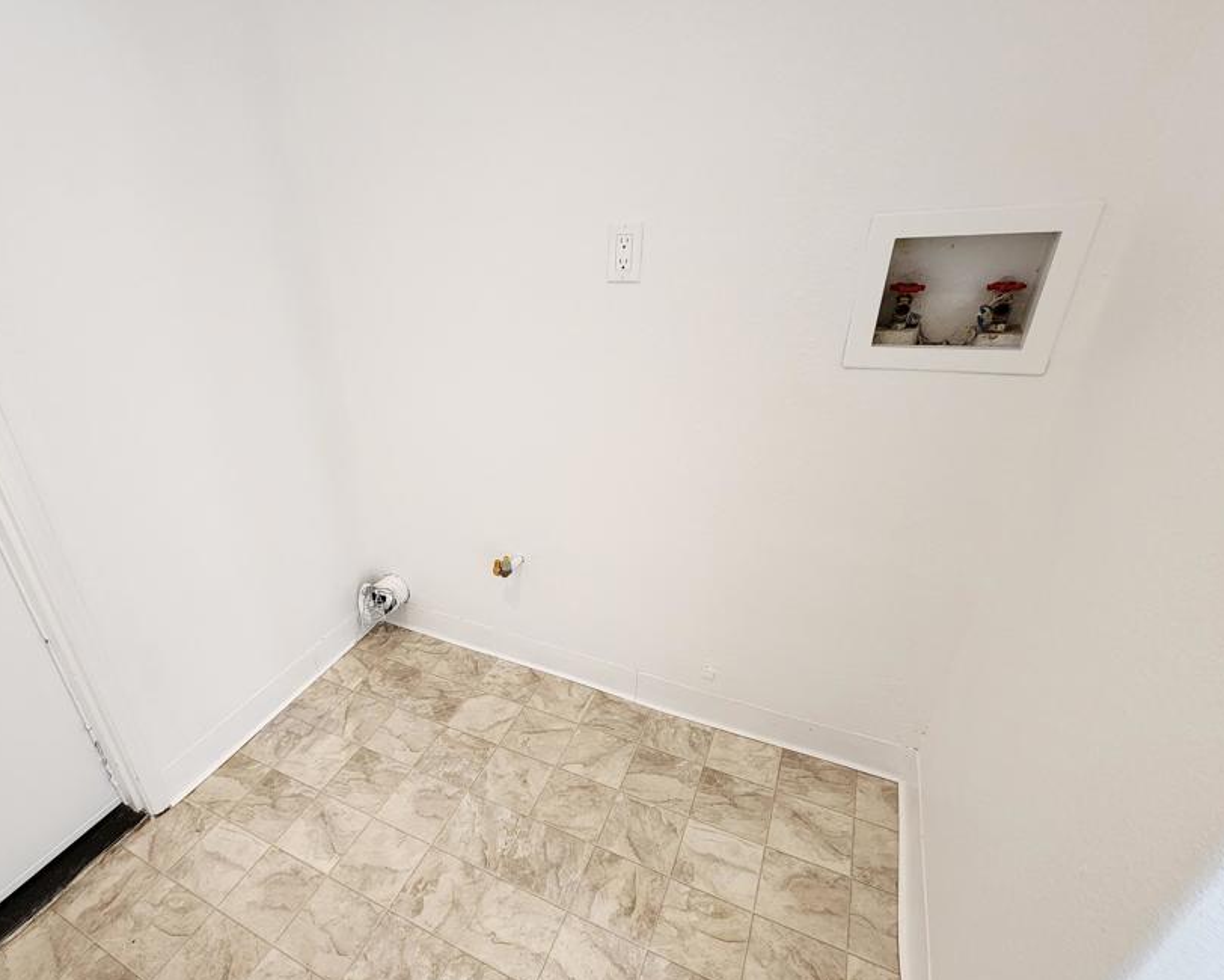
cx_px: 472
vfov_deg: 80.0
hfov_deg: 91.5
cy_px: 553
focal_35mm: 16
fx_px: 580
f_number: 2.2
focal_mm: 2.2
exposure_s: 1/60
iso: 400
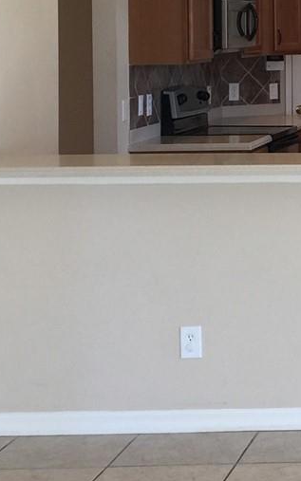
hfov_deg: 12.1
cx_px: 593
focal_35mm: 97
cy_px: 50
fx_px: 1273
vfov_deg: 21.0
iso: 32
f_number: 2.2
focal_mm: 4.15
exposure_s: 1/40
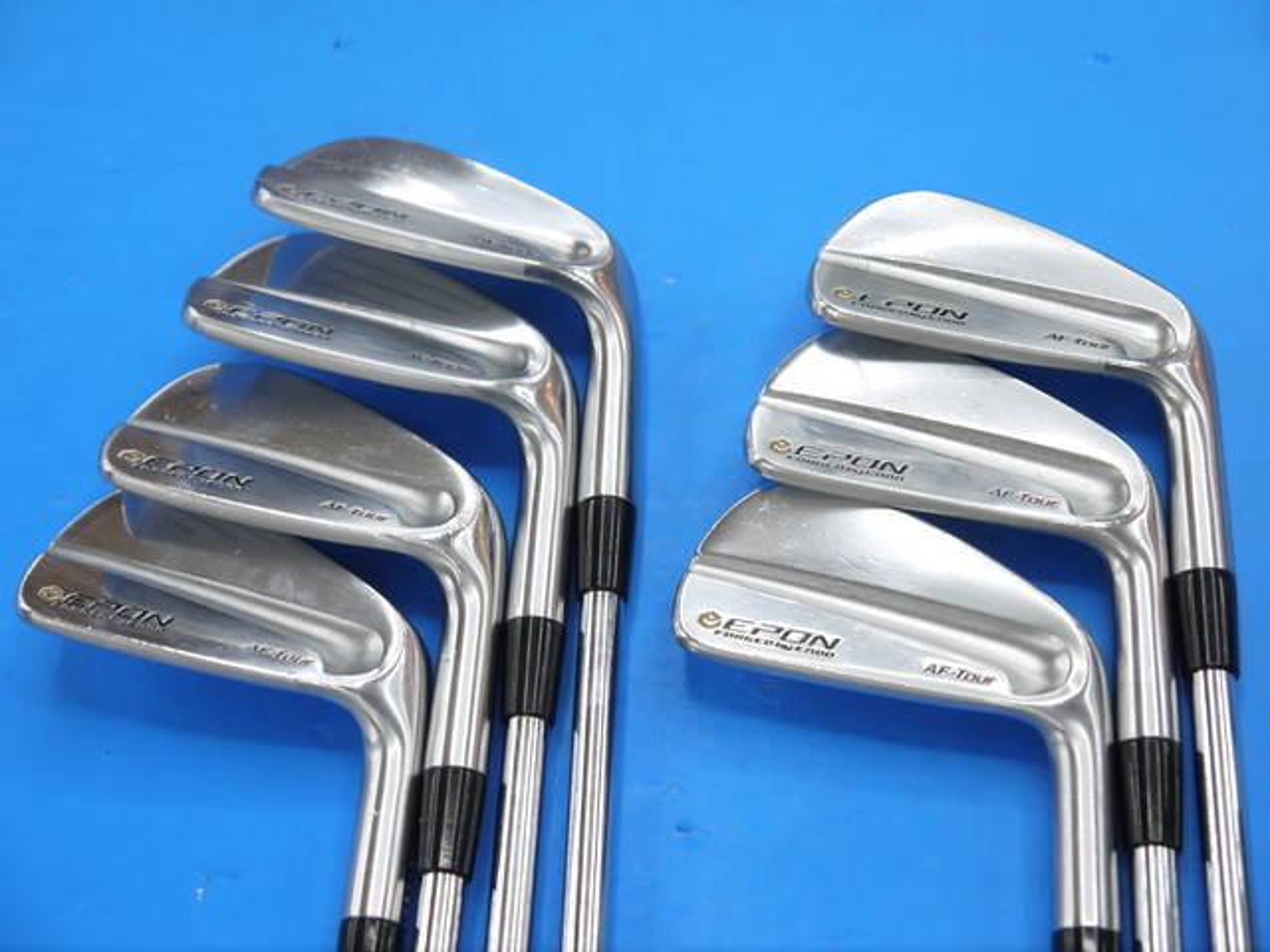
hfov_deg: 33.2
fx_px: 2128
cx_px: 635
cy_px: 476
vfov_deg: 25.2
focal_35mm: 58
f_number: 4.9
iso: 200
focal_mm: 29
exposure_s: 1/60
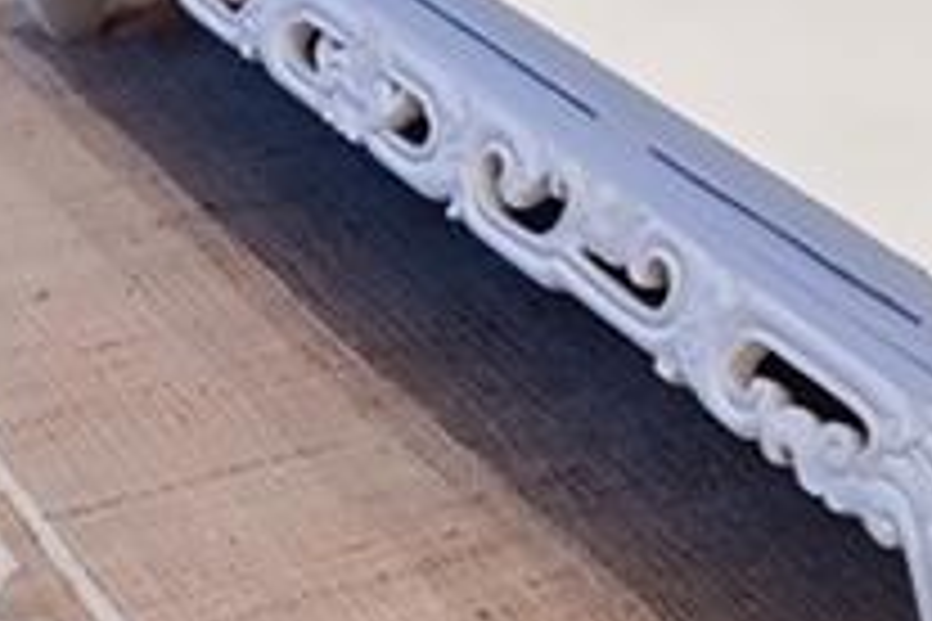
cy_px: -1071
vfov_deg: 9.8
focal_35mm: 116
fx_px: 3003
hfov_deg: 17.5
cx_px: 230
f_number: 8
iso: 800
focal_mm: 15
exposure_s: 1/13
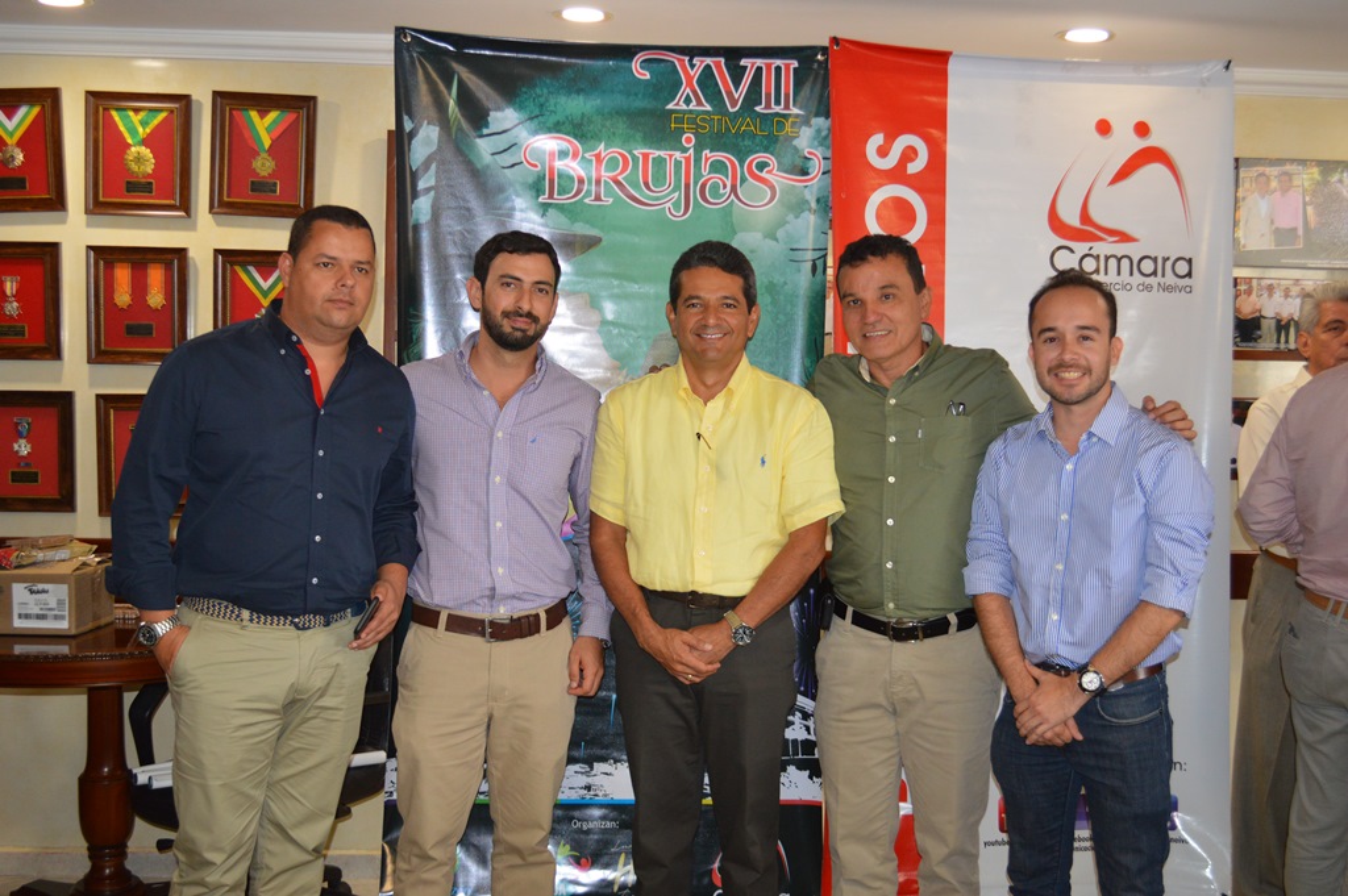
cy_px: 448
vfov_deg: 31.8
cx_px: 674
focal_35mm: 42
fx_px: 1571
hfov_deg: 46.4
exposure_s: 1/60
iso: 800
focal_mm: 28
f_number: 4.5
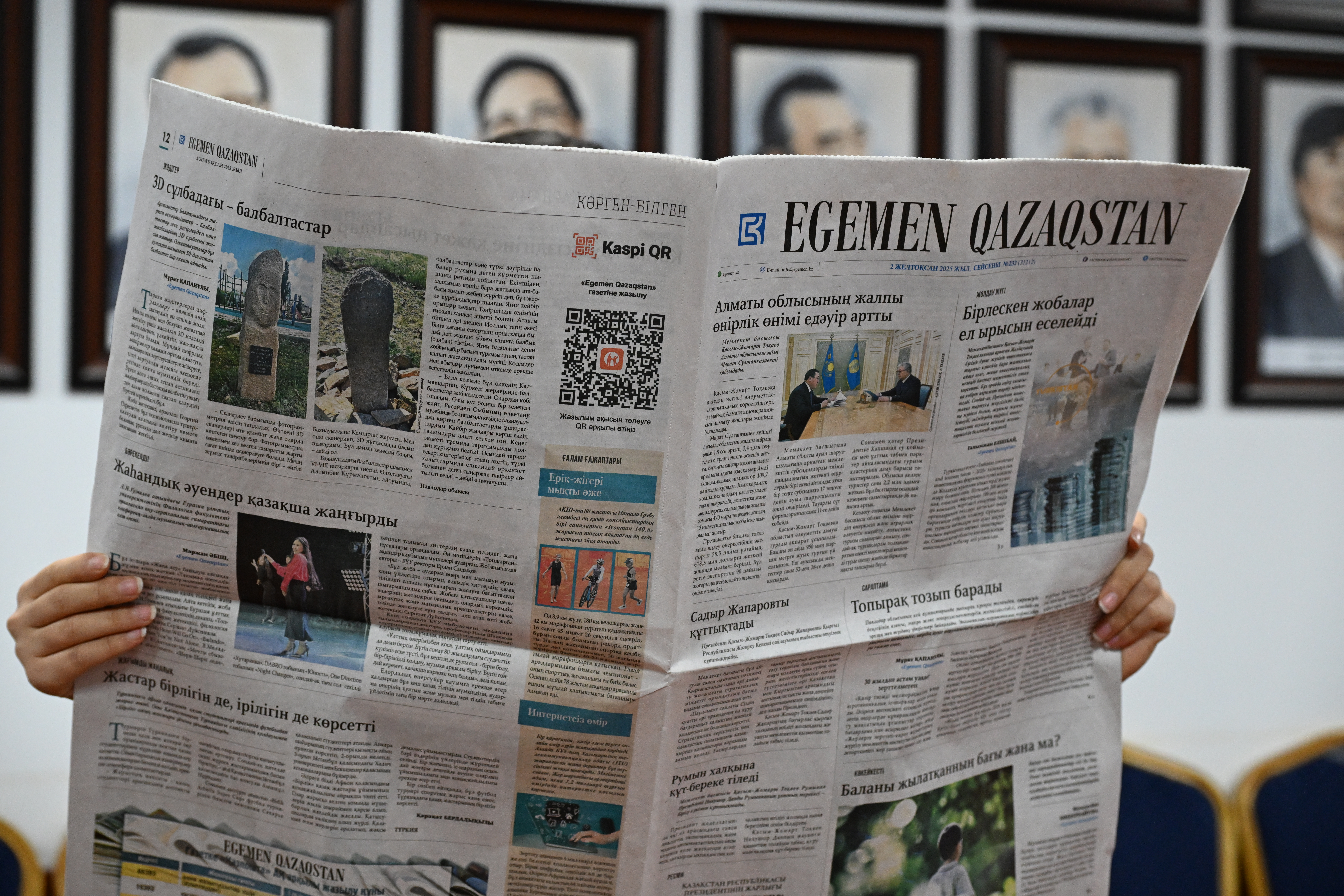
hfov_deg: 31.4
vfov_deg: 21.2
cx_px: 672
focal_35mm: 64
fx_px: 2389
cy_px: 448
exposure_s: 1/320
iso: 4000
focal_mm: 64
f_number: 4.5
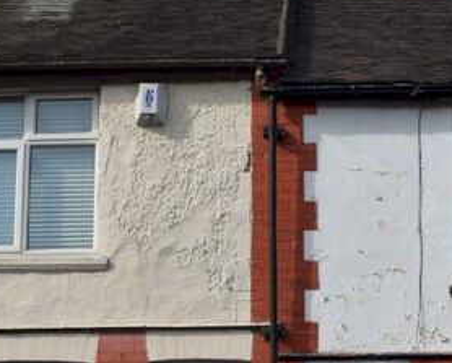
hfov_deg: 22.4
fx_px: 1138
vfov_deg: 17.6
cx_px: 286
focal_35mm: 85
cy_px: 369
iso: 200
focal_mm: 24
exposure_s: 1/400
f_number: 10
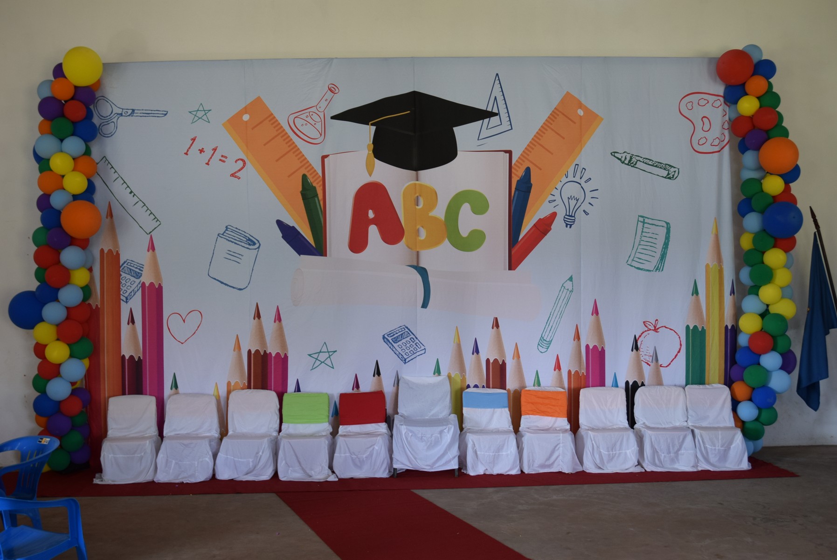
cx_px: 418
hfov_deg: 51.2
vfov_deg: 35.6
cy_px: 280
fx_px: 873
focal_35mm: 38
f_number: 4.5
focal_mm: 25
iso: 400
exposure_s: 1/80
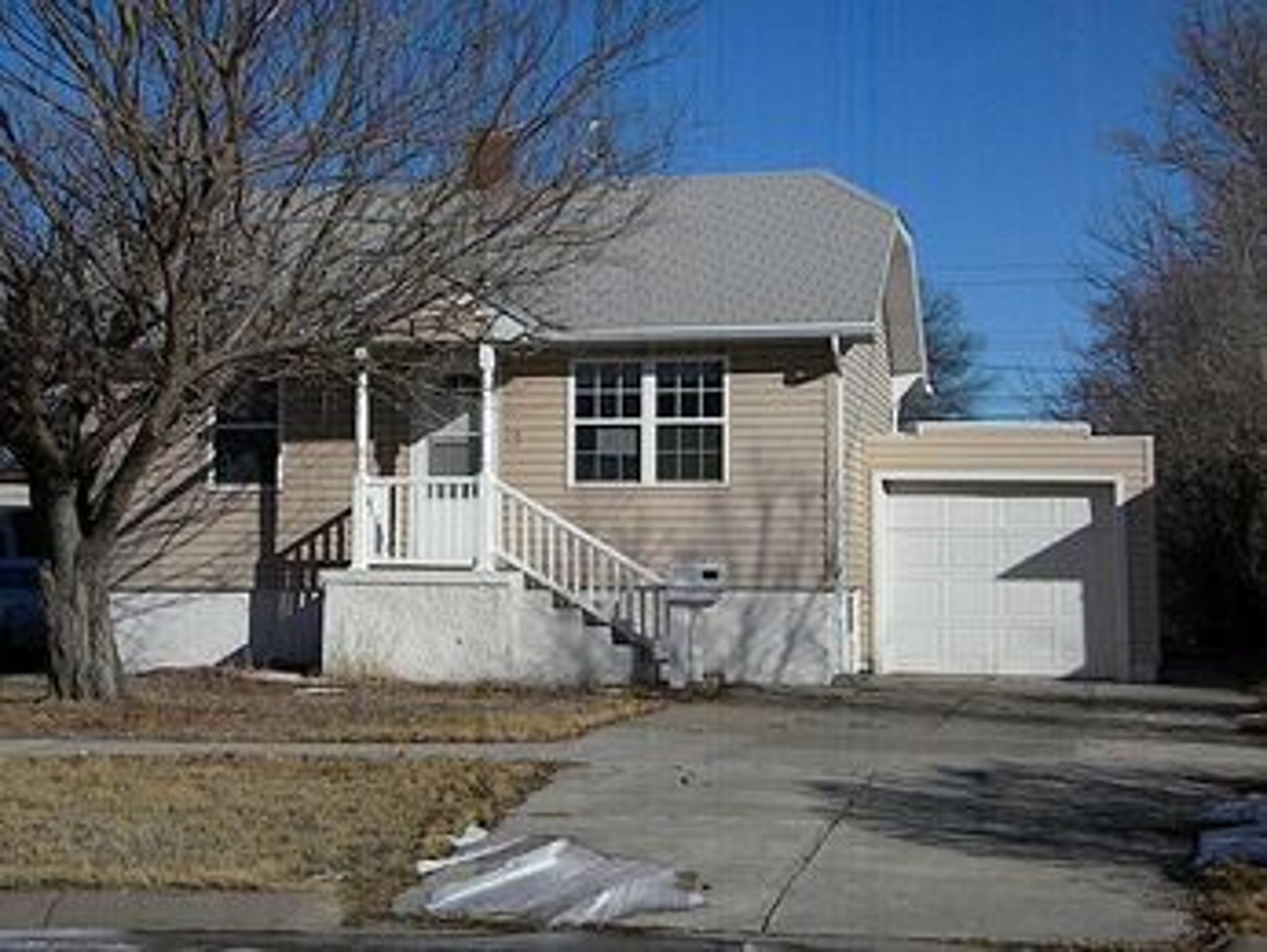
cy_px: 476
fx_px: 2014
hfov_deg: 34.9
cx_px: 634
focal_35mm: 55
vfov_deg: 26.6
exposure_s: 1/4219
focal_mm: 10.1
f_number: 8.2
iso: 720
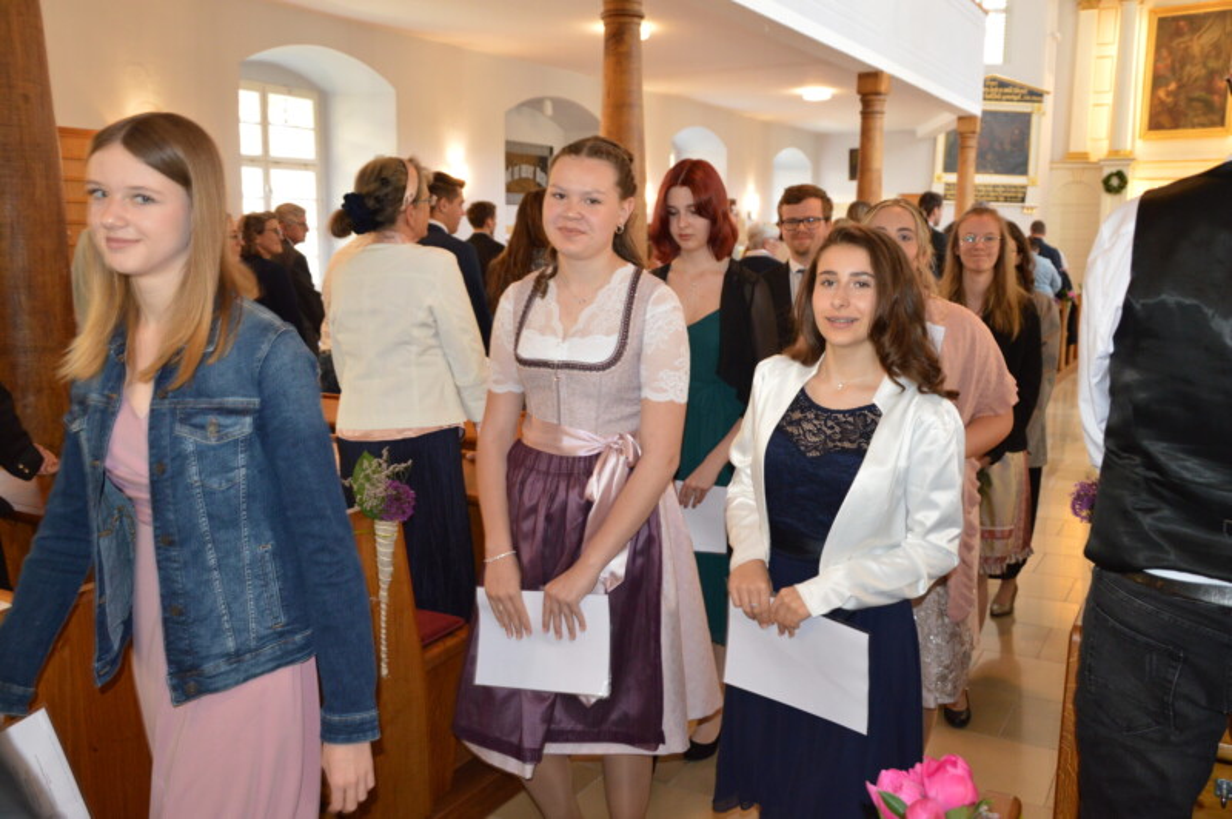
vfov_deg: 41.6
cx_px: 616
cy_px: 410
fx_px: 1077
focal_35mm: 32
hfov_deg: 59.5
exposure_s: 1/60
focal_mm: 21
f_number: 3.8
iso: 900
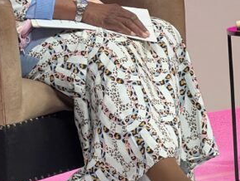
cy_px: -5
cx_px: 160
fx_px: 1582
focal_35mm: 228
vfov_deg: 6.5
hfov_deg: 8.7
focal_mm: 9
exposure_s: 1/67
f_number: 2.8
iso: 160
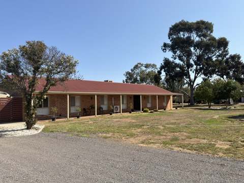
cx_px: 122
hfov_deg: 63.4
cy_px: 92
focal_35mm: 28
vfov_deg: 49.7
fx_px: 197
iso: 64
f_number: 1.78
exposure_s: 1/4464
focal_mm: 6.76
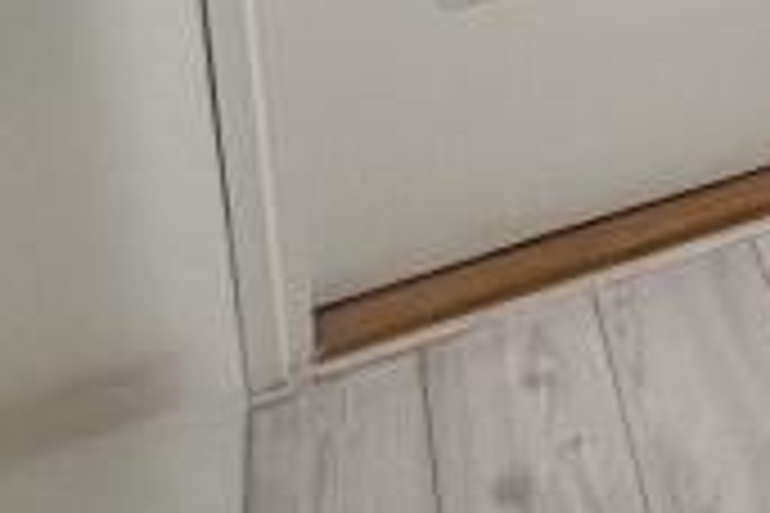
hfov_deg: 19.6
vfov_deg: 12.6
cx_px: 1333
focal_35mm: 81
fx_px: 1732
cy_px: -765
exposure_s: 1/99
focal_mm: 1.57
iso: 250
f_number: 1.8
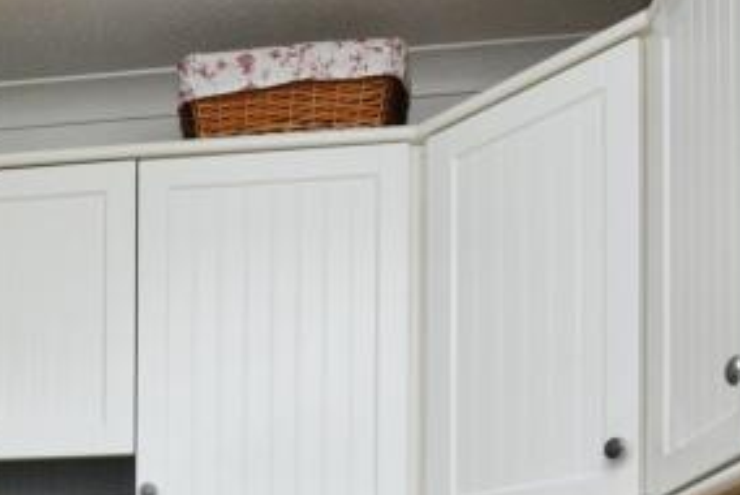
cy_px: 702
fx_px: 1111
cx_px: 107
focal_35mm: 54
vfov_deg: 21.7
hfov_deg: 35.2
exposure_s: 1/60
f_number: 8
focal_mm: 15
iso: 800
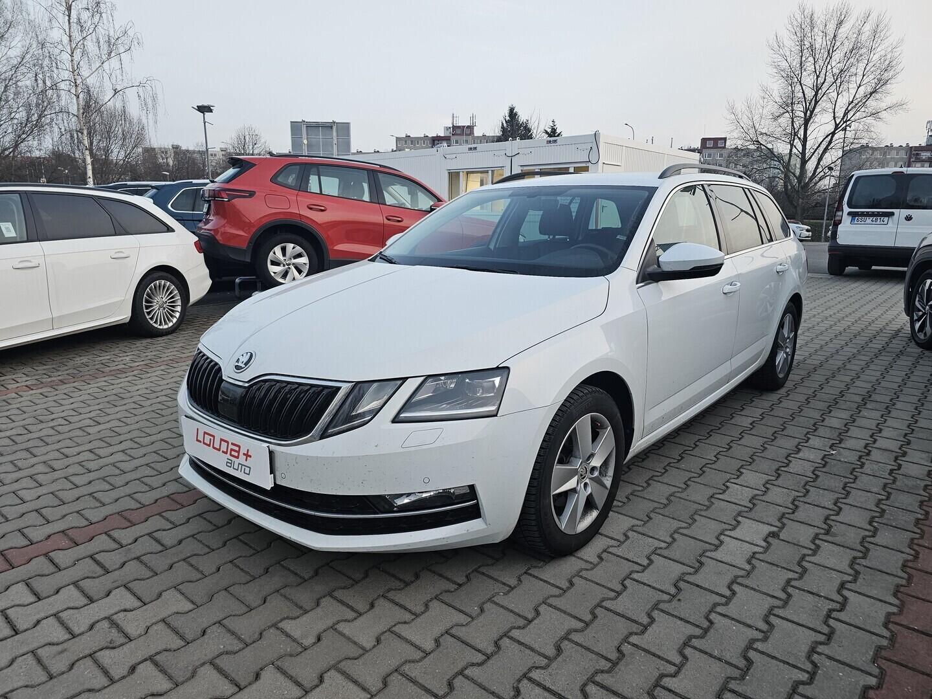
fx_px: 619
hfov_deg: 73.9
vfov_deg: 58.9
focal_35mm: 23
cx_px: 466
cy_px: 350
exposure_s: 1/100
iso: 125
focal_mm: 6.3
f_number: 1.7
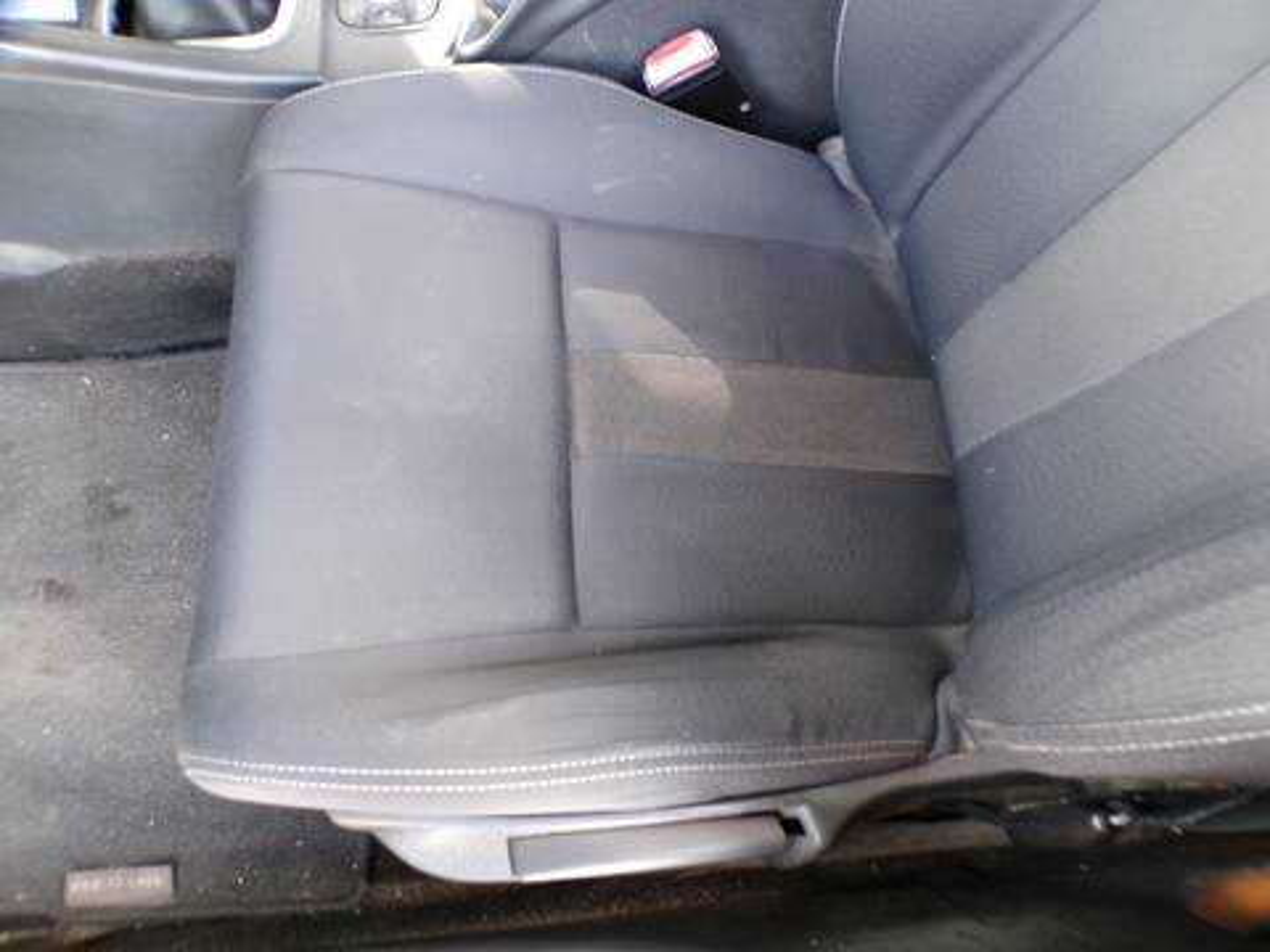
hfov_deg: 71.6
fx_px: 881
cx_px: 635
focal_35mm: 24
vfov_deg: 56.8
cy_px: 476
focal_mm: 4.3
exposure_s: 1/17
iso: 258
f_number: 3
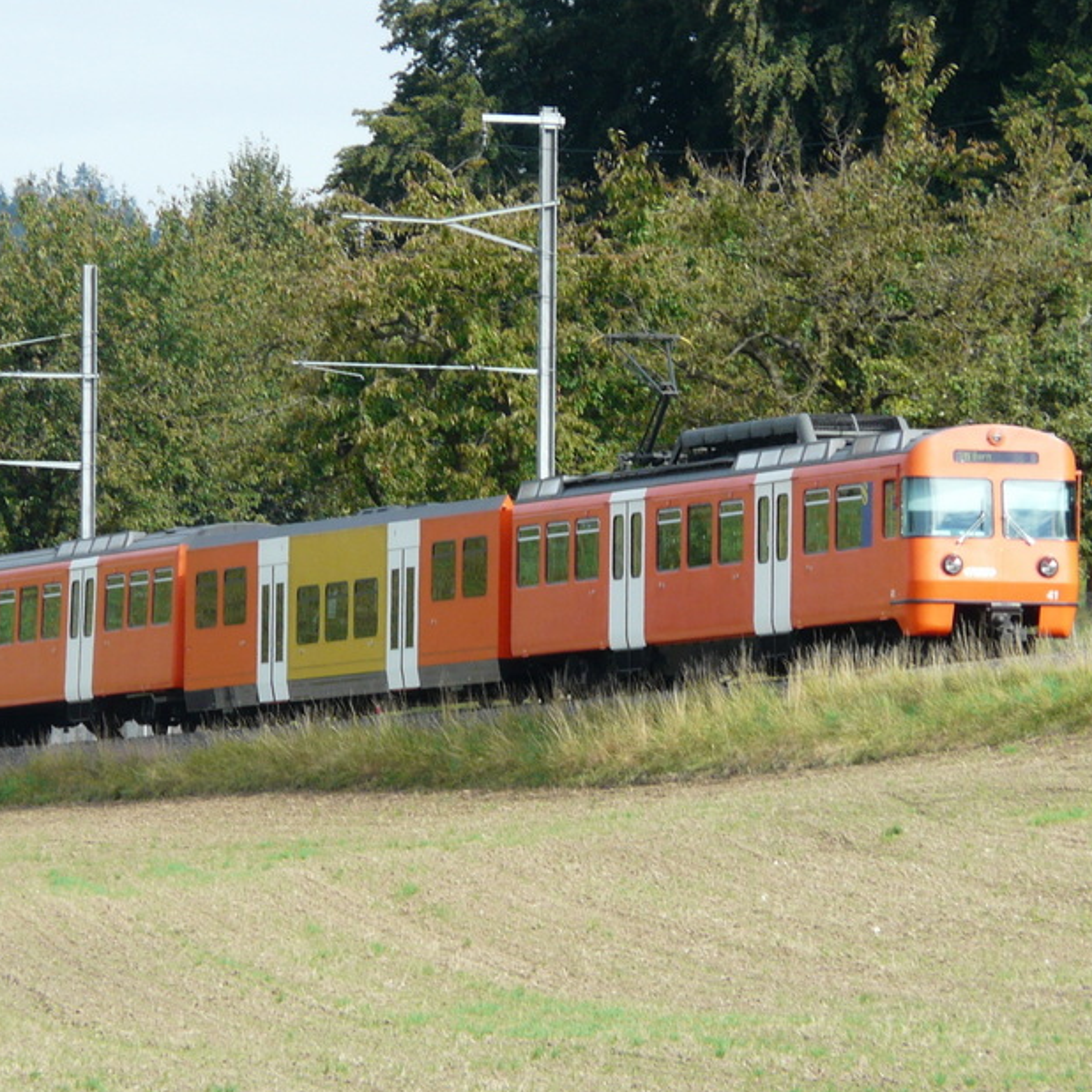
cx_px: 486
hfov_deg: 3.9
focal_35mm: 449
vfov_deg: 3.9
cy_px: 535
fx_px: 16025
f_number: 5
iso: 100
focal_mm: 51.6
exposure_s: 1/250
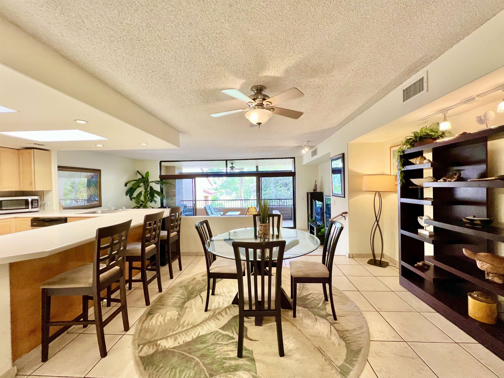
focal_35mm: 13
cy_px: 189
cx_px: 252
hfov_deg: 106.2
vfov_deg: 89.9
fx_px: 189
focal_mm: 1.57
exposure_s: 1/120
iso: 125
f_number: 1.8
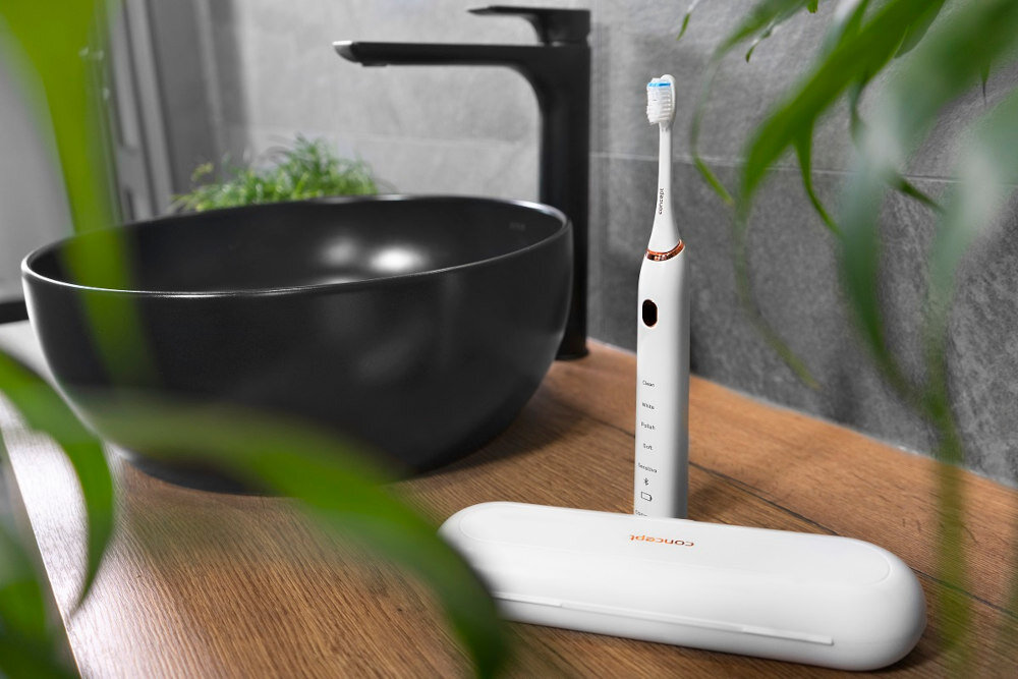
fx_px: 820
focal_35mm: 29
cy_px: 340
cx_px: 509
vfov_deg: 45.0
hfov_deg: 63.7
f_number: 4
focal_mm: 29
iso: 800
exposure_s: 1/100
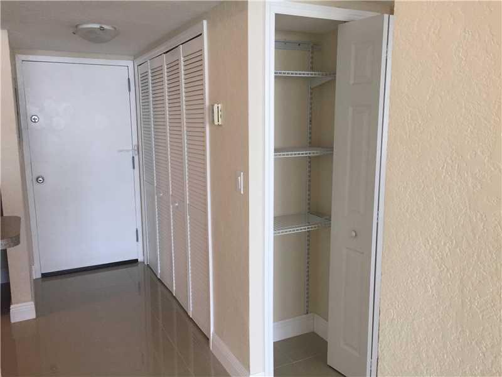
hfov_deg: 61.7
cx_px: 251
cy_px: 188
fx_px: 421
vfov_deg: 48.2
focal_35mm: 29
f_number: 2.2
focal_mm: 4.15
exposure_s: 1/30
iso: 50
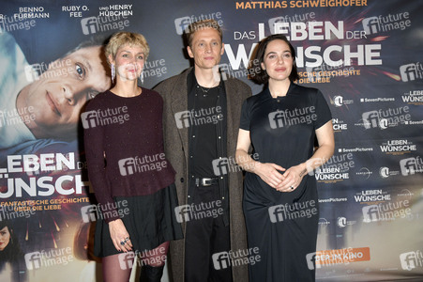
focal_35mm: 32
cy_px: 141
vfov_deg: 41.1
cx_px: 212
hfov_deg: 58.8
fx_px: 376
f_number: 6.3
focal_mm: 32
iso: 1250
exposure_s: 1/250
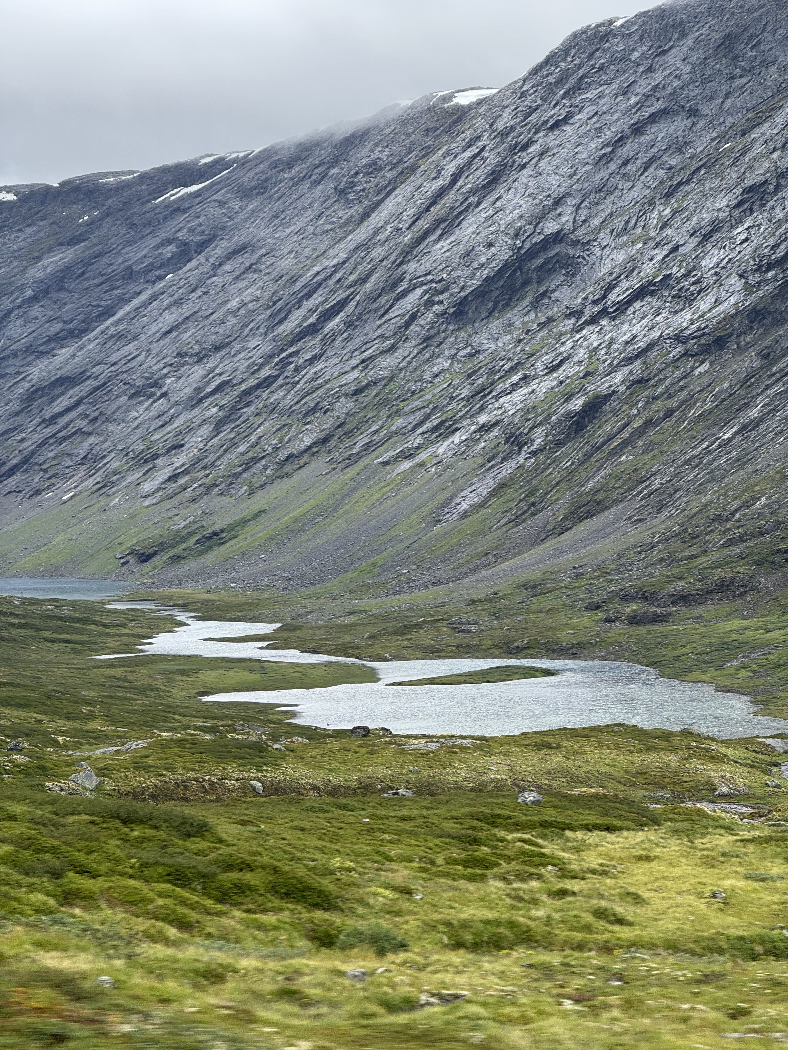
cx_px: 394
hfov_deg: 19.1
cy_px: 525
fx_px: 2337
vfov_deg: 25.3
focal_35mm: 77
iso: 25
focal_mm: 9
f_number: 2.8
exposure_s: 1/108
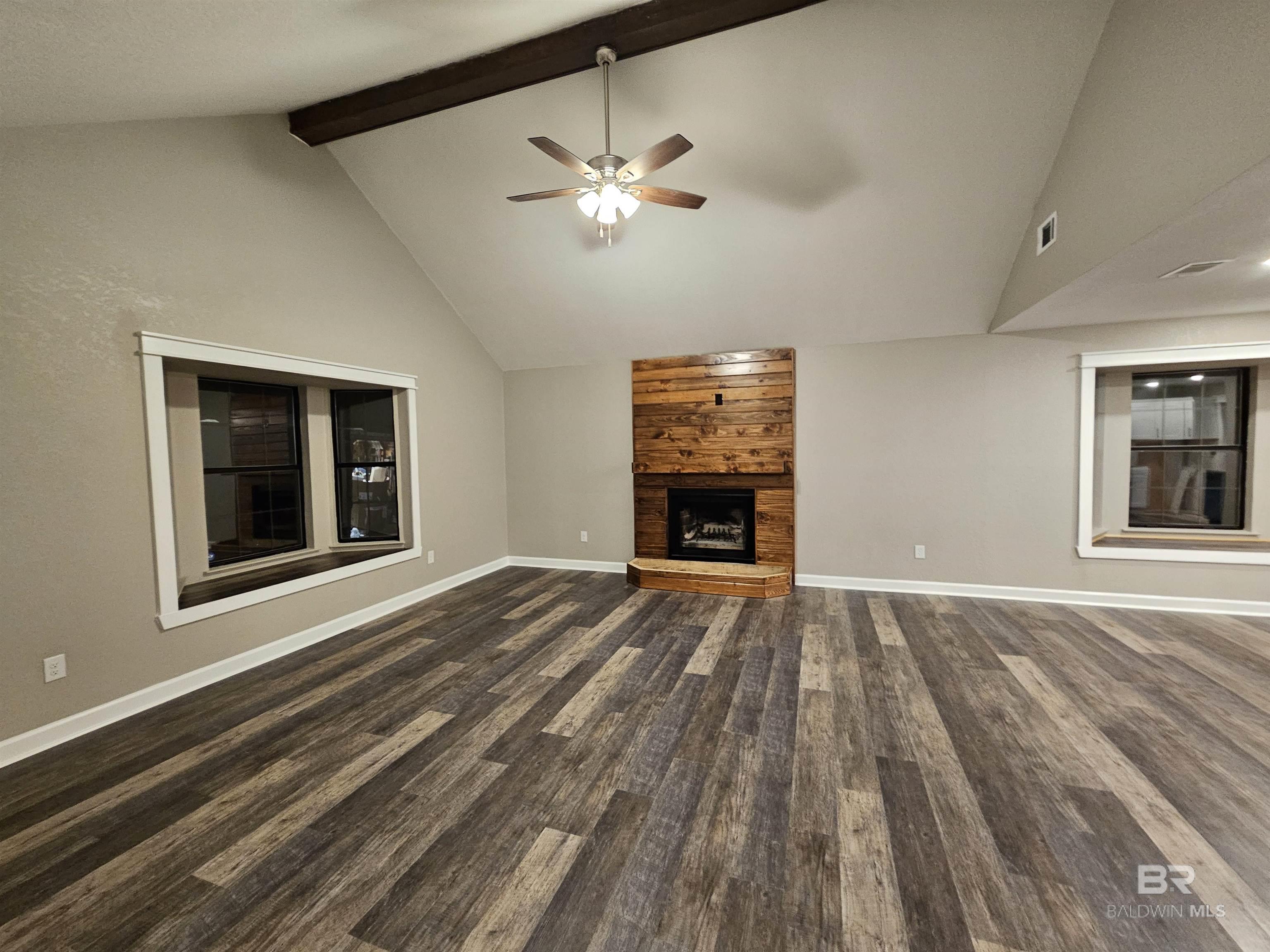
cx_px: 635
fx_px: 477
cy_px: 476
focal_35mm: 13
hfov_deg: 106.2
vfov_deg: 89.9
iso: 500
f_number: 2.2
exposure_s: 1/30
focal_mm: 2.2
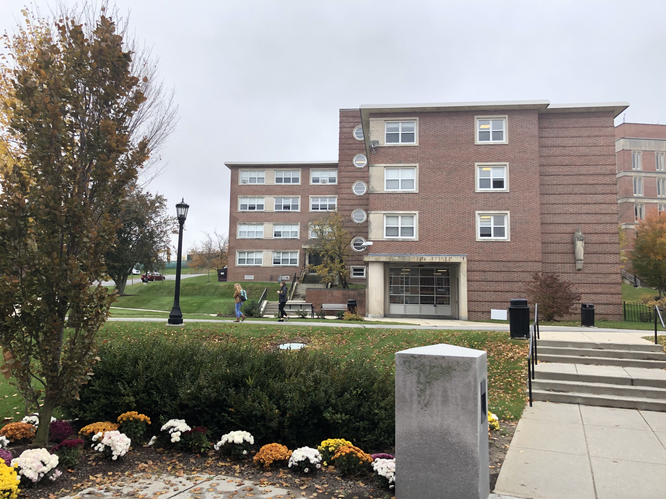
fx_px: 539
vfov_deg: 49.7
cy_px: 250
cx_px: 333
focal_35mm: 28
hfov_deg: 63.4
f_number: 1.8
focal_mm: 4
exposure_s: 1/318
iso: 20
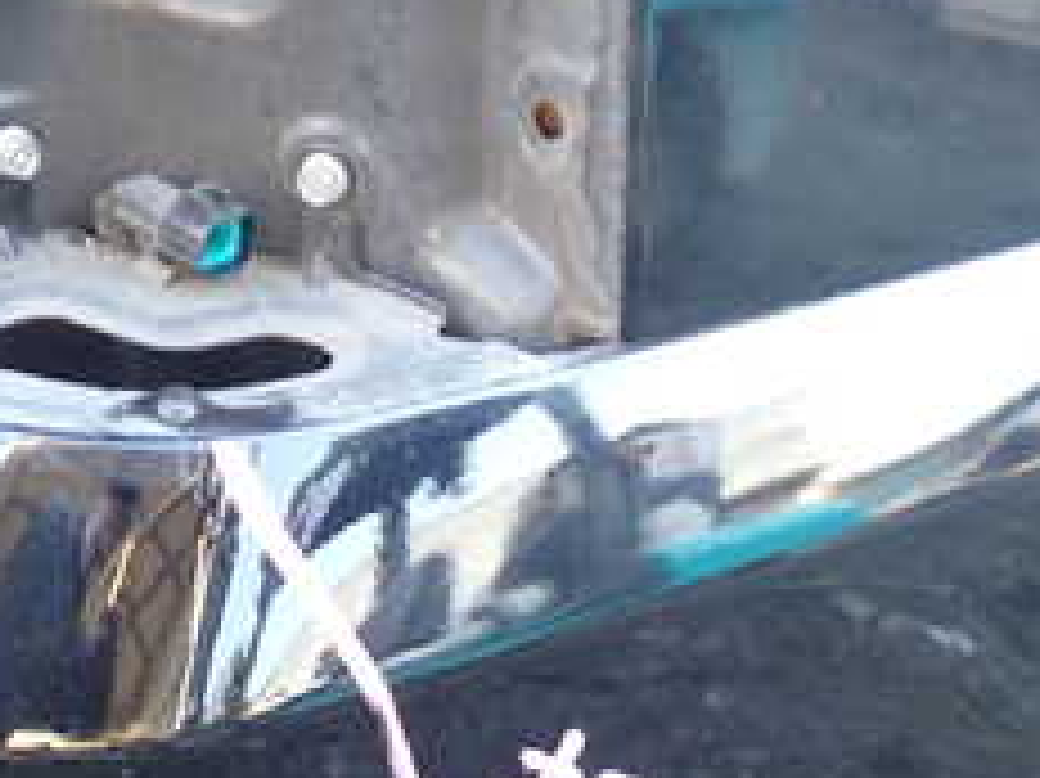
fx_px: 2342
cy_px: 805
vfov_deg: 18.3
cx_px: 392
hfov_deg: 25.0
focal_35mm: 78
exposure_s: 1/40
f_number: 2.3
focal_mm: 5.4
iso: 200
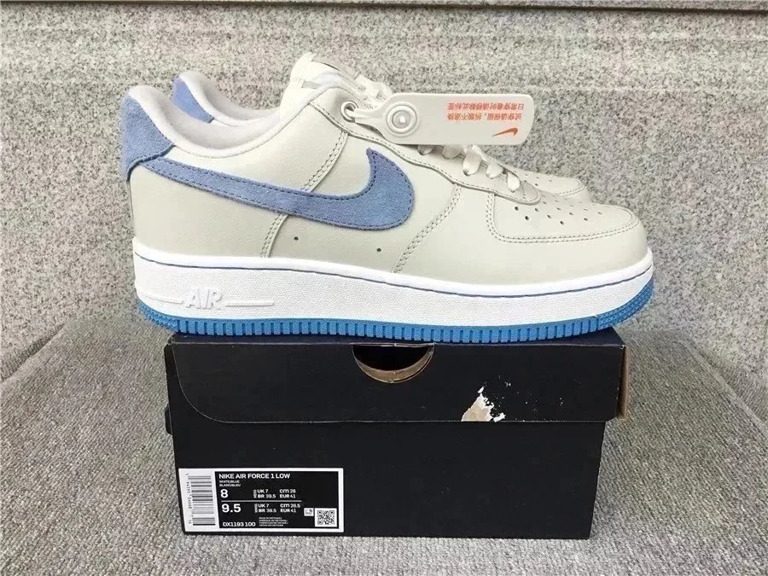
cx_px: 384
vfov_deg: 45.4
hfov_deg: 58.4
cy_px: 288
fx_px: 688
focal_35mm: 31
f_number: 2.4
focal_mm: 3.3
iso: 25
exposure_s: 1/60
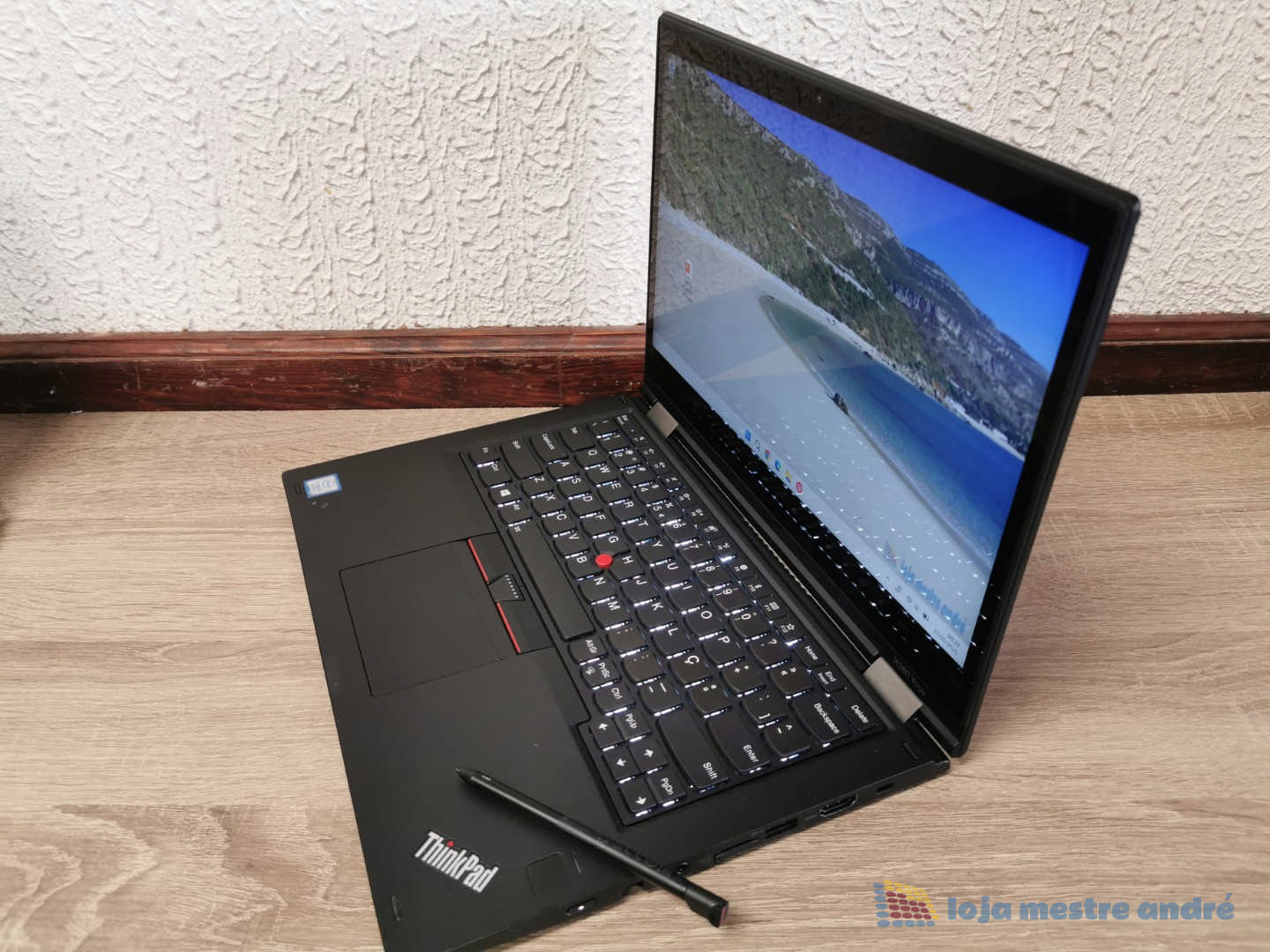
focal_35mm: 27
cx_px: 635
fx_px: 991
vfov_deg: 51.4
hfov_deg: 65.3
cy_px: 476
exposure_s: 1/60
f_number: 1.6
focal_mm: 5.56
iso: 160
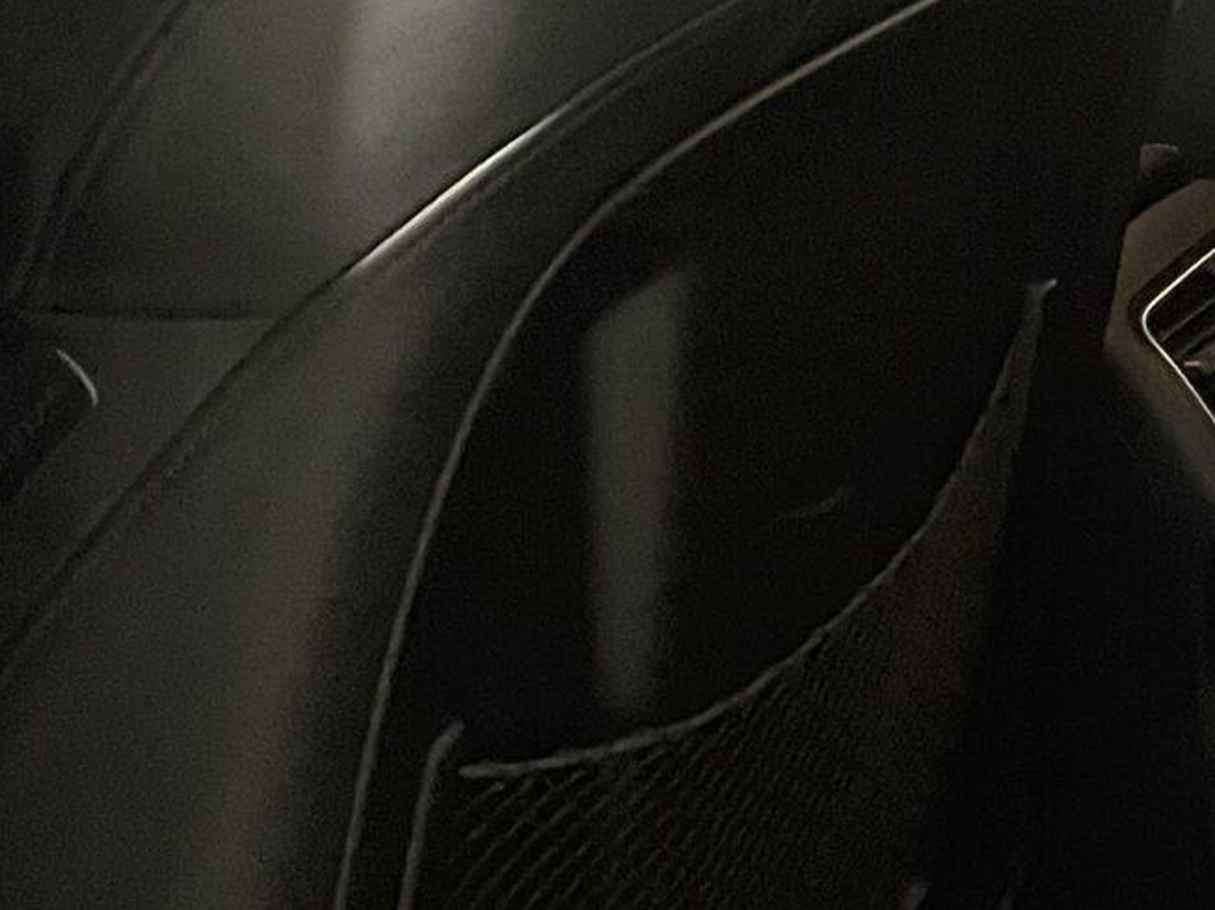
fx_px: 3578
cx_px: 1827
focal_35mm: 102
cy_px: -188
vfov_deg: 14.0
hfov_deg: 17.3
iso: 1000
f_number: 1.6
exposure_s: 1/17
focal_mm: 4.2
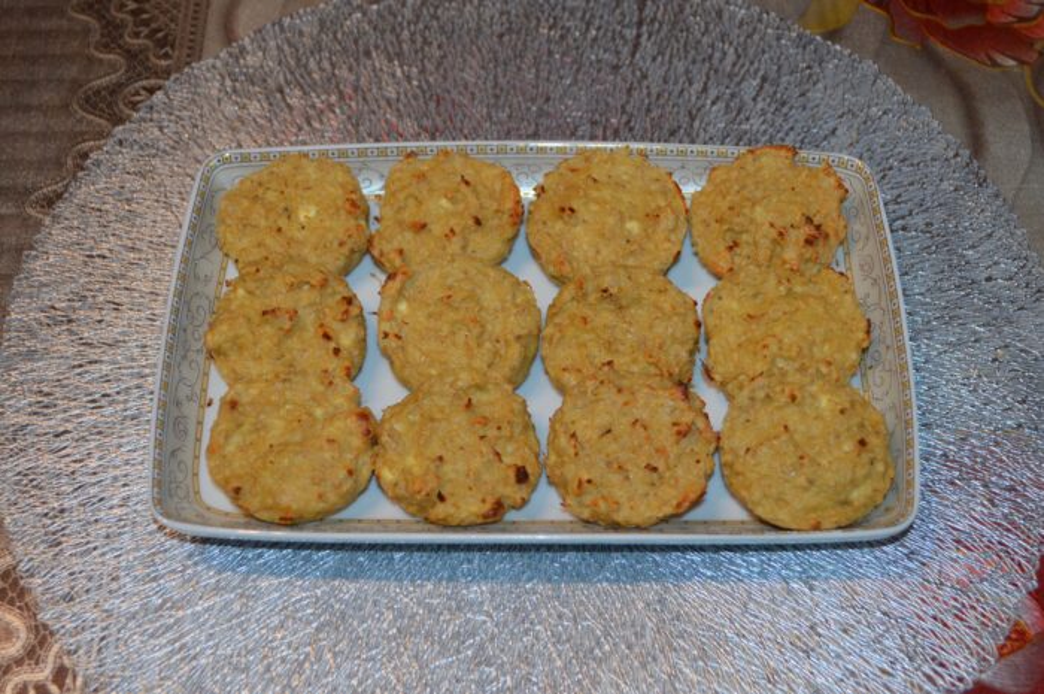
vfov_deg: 25.0
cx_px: 522
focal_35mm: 54
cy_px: 347
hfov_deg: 36.9
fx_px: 1564
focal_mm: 36
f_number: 5
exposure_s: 1/60
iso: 800
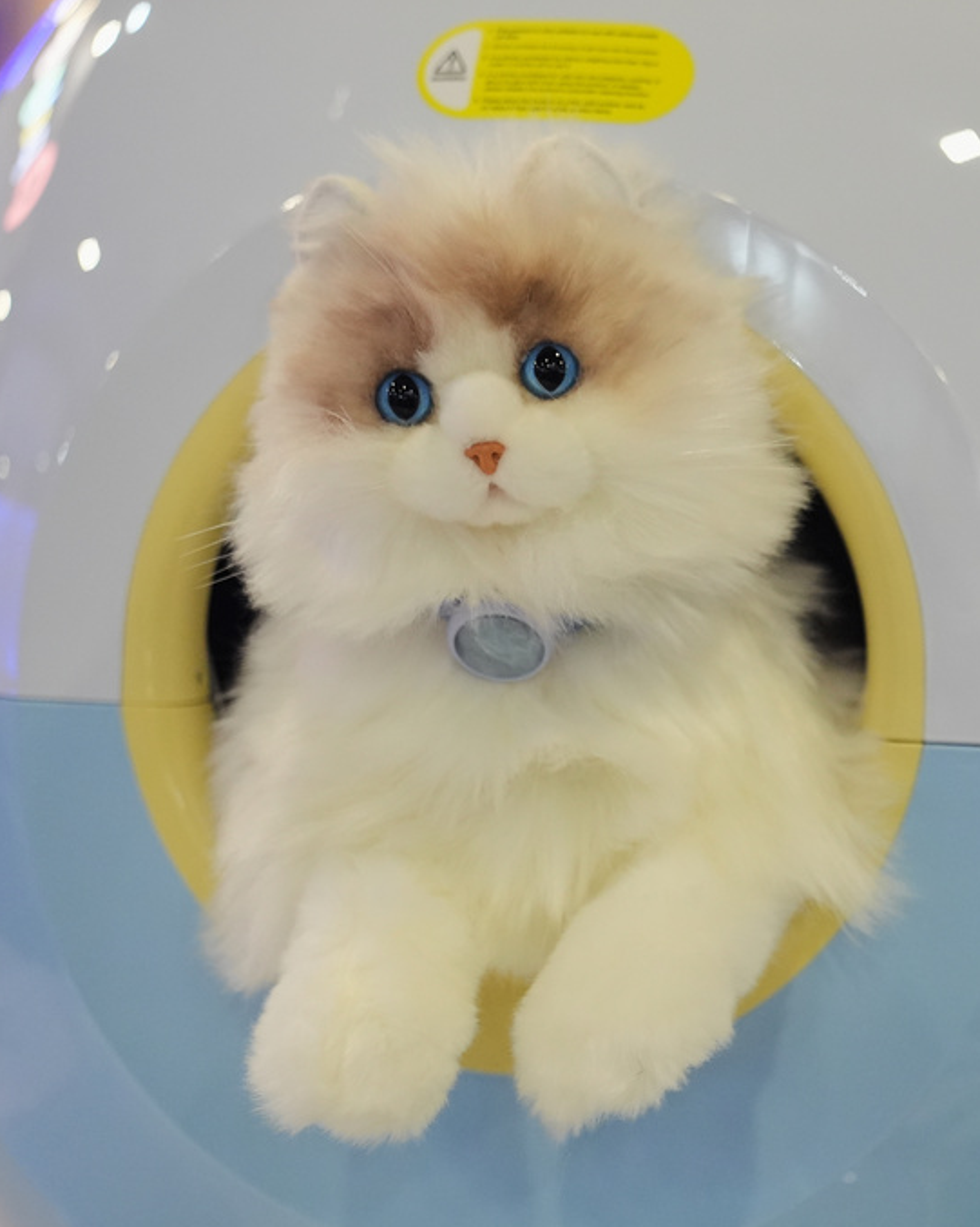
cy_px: 617
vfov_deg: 26.8
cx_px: 802
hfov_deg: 21.2
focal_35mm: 71
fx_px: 2576
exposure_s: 1/640
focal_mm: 50
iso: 3200
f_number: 2.8
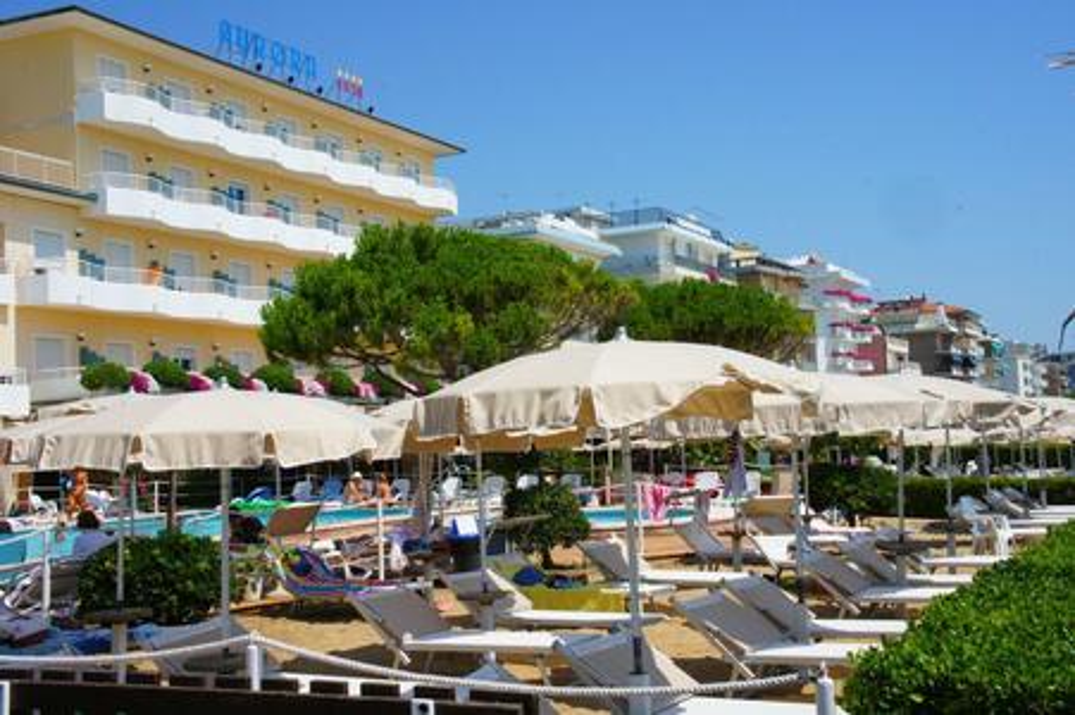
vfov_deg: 31.8
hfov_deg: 46.4
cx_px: 538
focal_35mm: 42
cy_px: 358
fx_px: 1253
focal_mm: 28
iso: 200
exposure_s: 1/80
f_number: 22
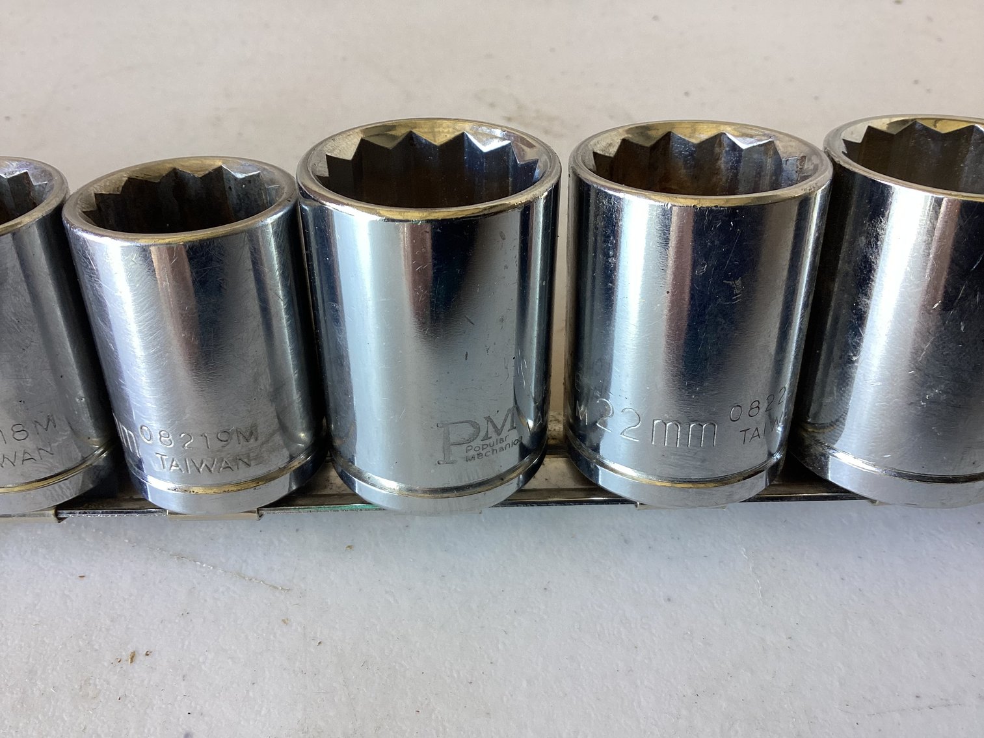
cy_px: 369
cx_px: 492
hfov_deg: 58.3
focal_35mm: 31
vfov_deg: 45.4
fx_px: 881
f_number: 2.4
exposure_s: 1/60
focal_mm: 3.3
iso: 64
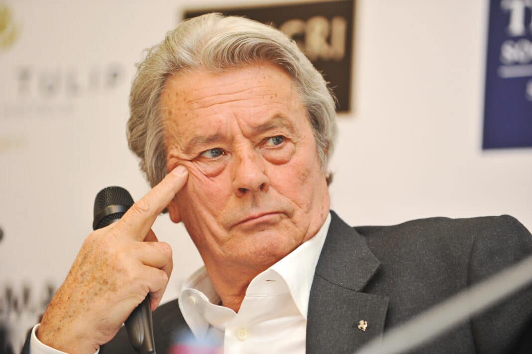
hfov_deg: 10.3
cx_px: 266
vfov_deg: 6.9
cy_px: 177
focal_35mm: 200
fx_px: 2954
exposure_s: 1/125
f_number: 4
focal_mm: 200
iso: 1600
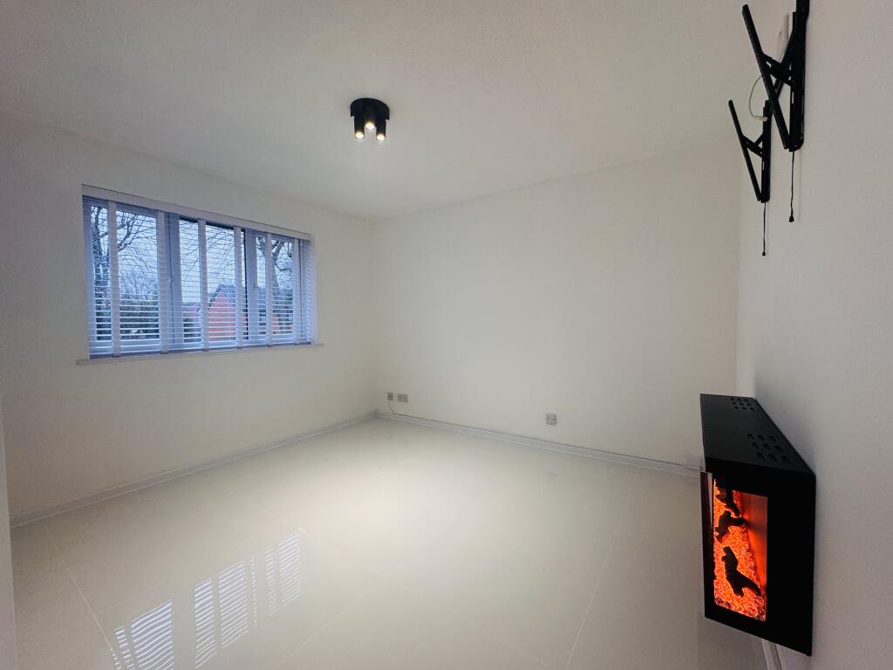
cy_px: 335
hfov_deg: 102.1
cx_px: 446
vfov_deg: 85.7
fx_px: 361
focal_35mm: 14
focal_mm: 2.22
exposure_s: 1/101
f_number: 2.2
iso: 160
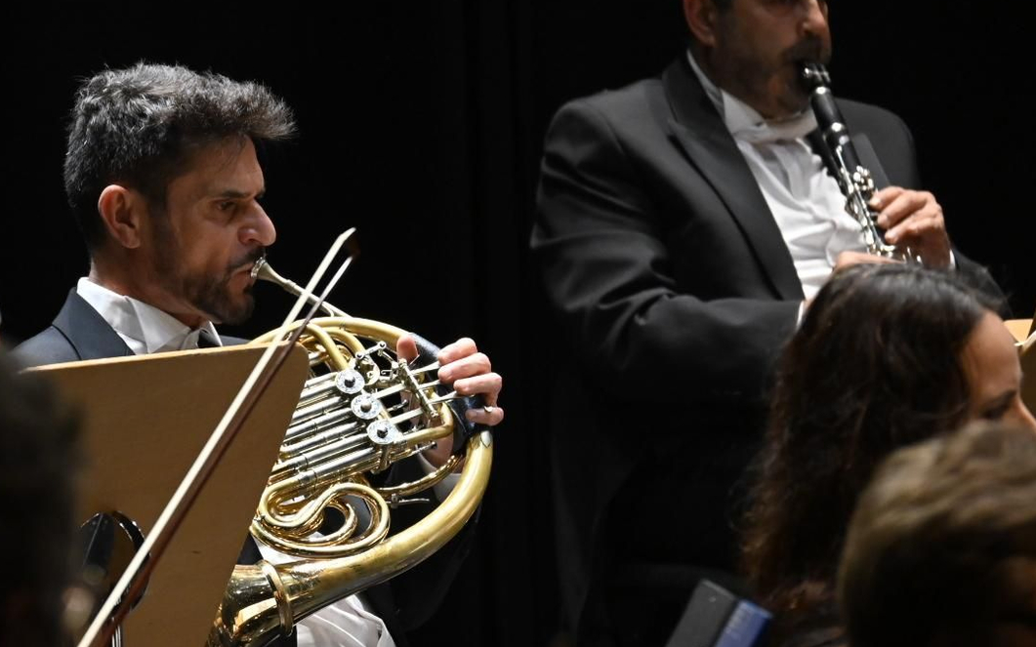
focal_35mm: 415
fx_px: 11717
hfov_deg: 5.1
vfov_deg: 3.2
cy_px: 337
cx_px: 324
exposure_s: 1/200
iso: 2000
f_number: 5.6
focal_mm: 180
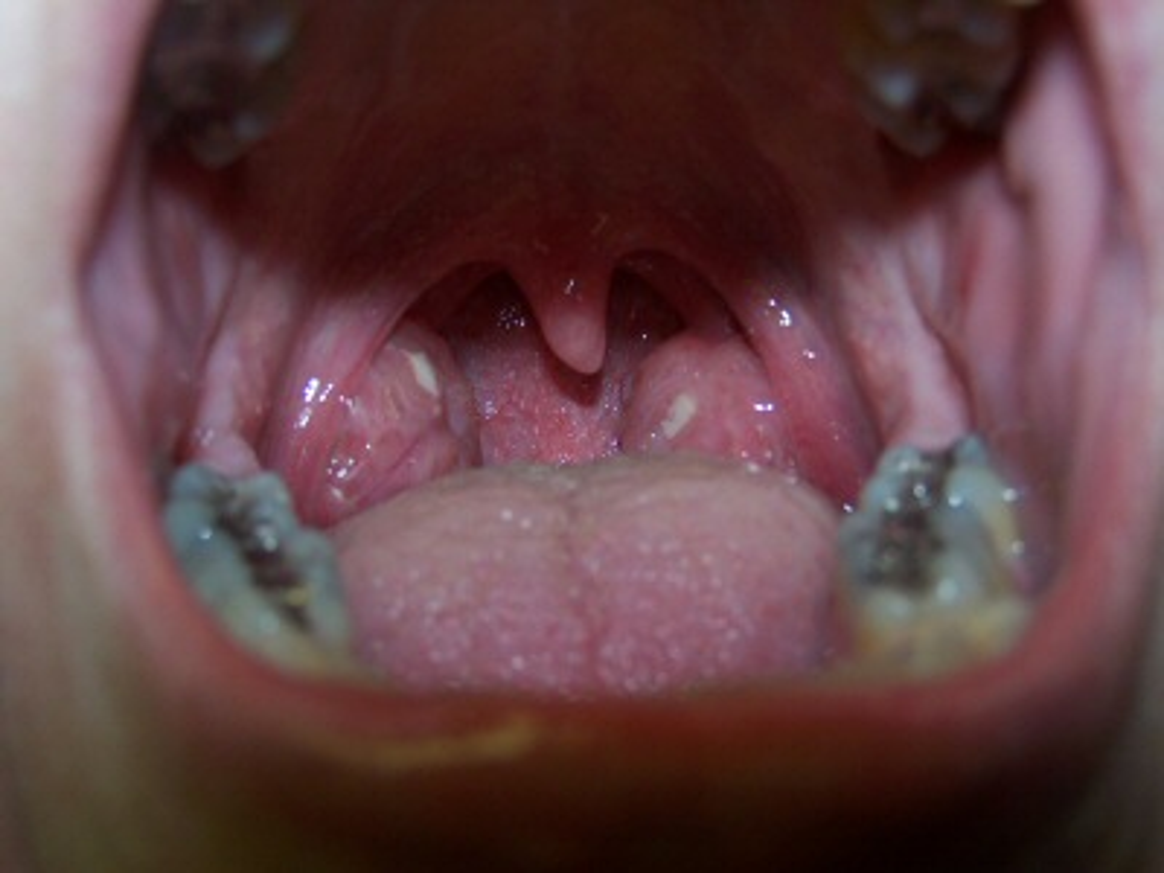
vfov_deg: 24.8
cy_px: 436
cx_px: 582
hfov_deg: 32.7
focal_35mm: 59
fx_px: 1984
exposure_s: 1/60
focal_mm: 9.8
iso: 80
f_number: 3.1
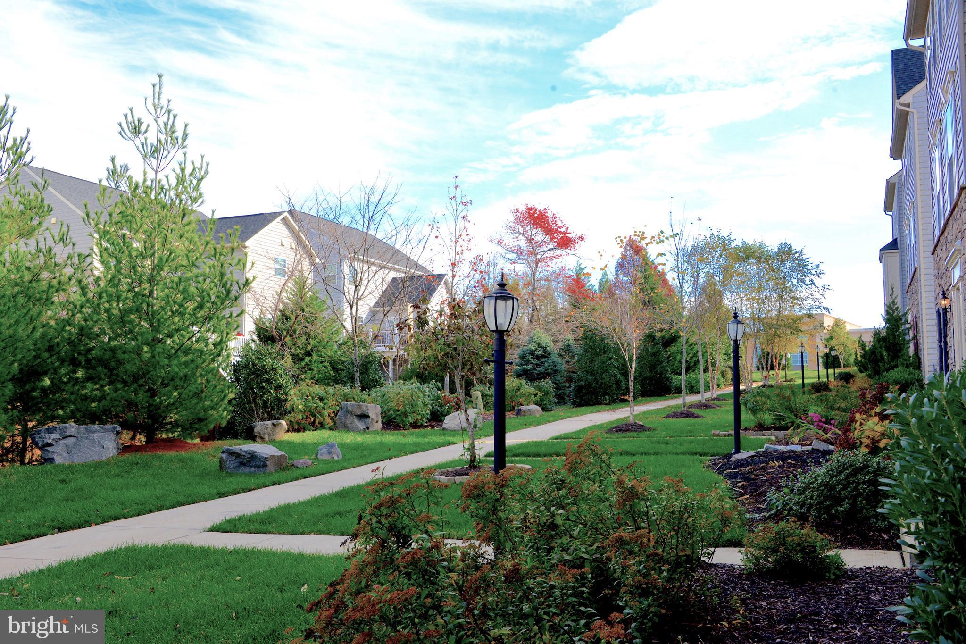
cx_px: 483
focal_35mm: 34
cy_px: 322
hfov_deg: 55.8
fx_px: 912
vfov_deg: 38.9
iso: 1000
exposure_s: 1/500
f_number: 11
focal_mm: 34
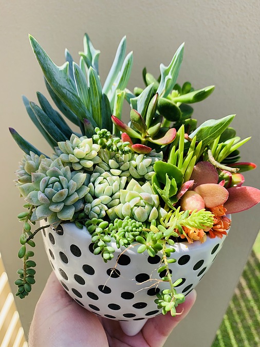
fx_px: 260
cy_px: 174
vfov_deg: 67.3
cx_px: 130
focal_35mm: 26
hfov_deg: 53.0
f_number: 1.8
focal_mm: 4.25
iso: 25
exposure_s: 1/1065
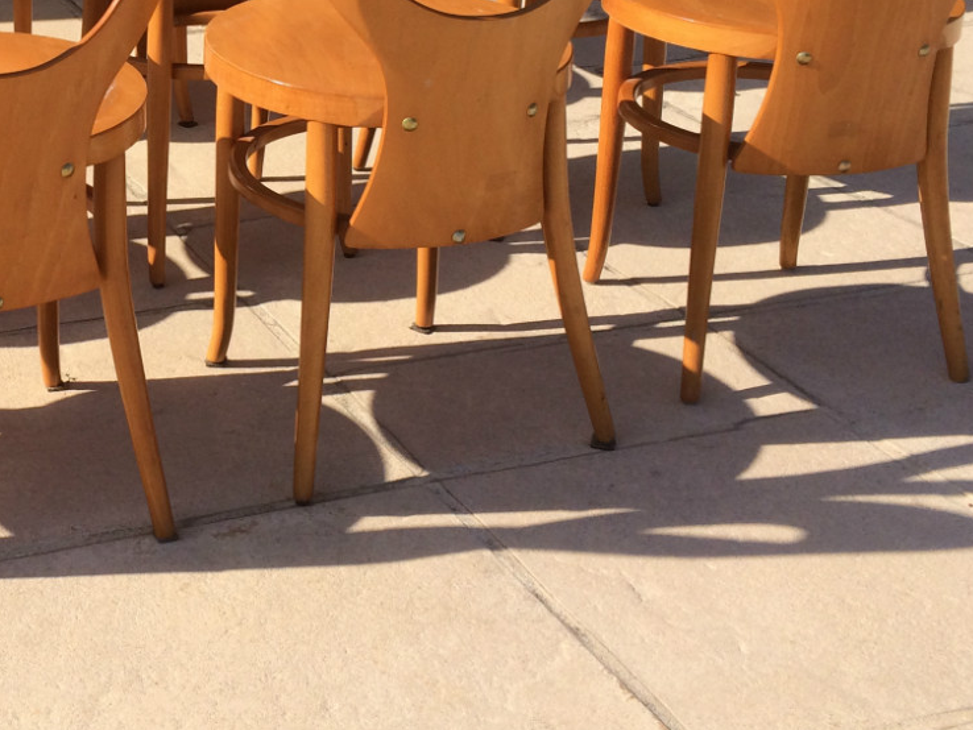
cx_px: 71
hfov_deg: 28.5
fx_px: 1828
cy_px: 61
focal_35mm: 65
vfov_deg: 22.0
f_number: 2.2
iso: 40
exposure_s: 1/2564
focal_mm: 4.12
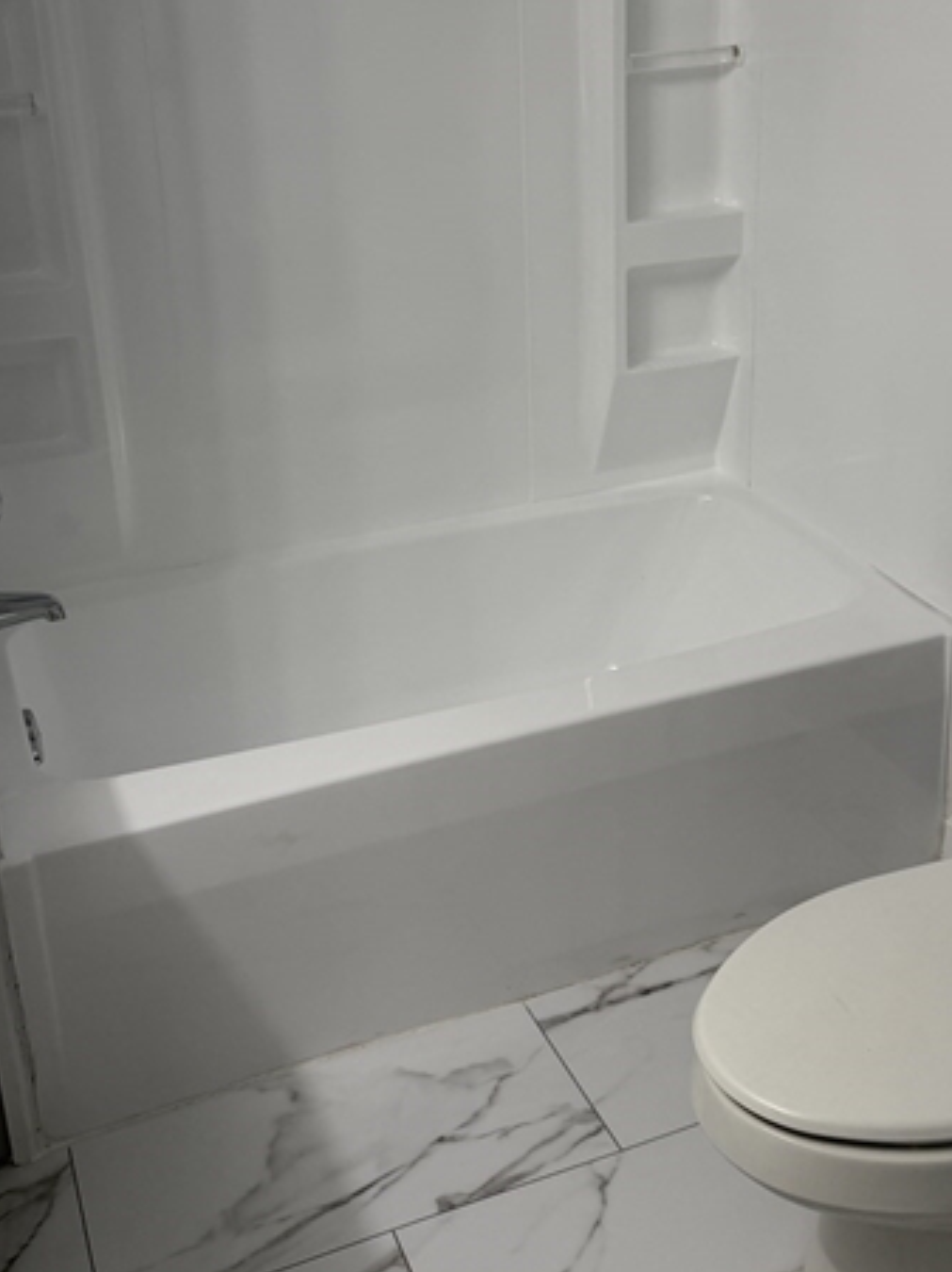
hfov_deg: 35.1
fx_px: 1505
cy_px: 427
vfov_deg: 45.1
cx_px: 500
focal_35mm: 41
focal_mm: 6.76
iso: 125
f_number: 1.78
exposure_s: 1/207
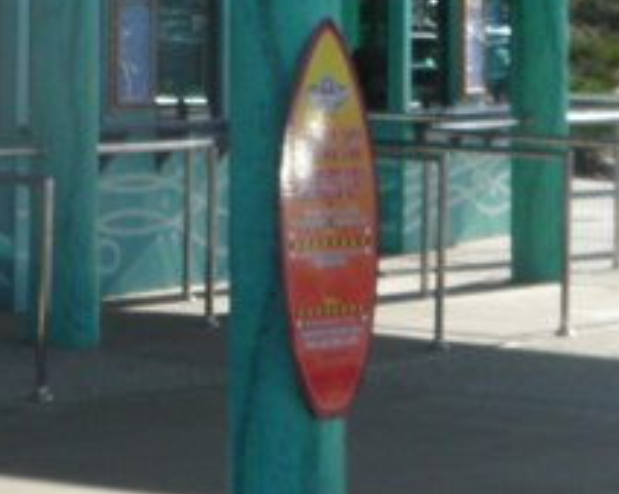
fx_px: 4061
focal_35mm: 222
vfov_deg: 6.9
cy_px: -222
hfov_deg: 8.6
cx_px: -108
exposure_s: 1/400
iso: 100
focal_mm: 8.6
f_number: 3.9
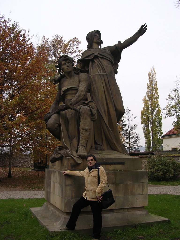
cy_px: 120
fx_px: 263
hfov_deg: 37.7
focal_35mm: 38
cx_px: 90
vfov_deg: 49.0
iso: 100
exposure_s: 1/340
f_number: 2.8
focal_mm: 5.8
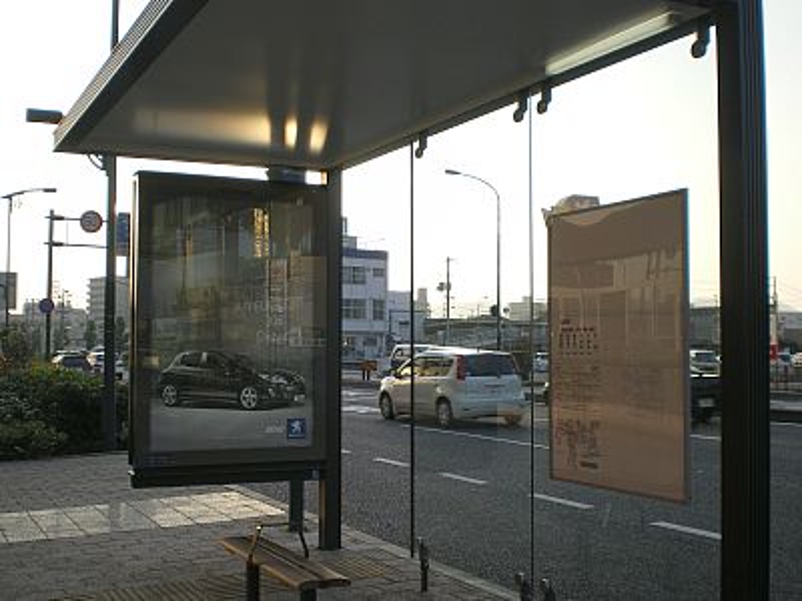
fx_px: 973
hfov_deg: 44.8
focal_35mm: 42
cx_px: 401
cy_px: 300
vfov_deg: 34.3
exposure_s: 1/160
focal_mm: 7.4
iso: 50
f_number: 4.9
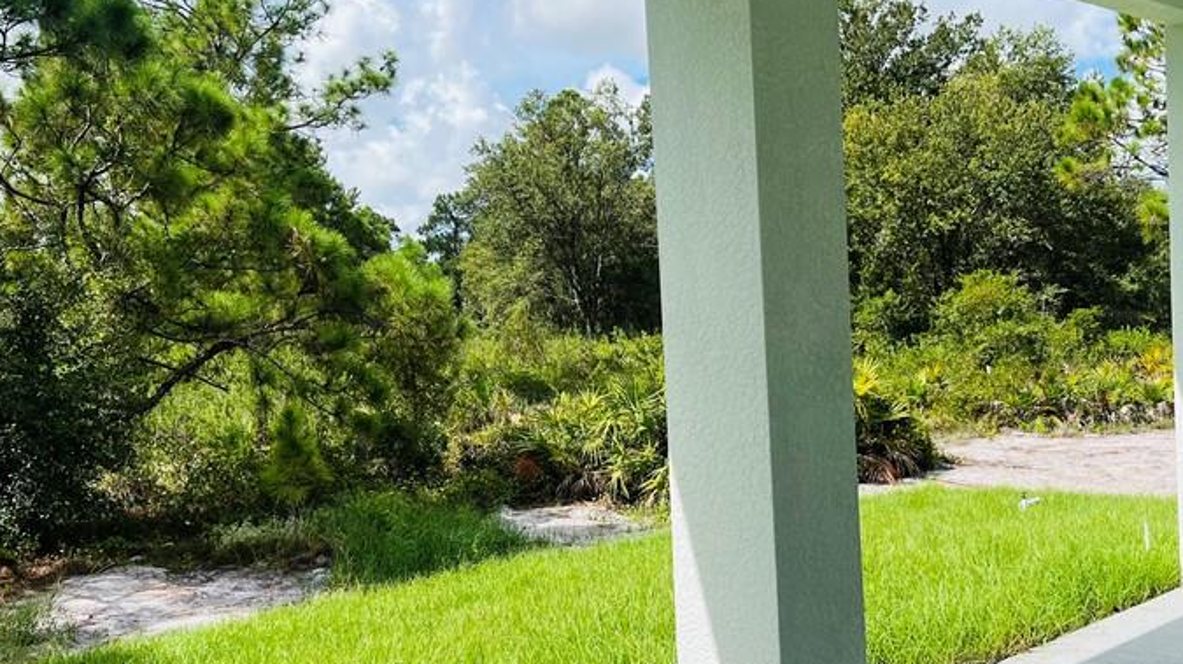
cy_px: 354
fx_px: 1348
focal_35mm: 43
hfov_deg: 47.1
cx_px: 712
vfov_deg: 27.7
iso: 50
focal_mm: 5.7
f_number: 1.5
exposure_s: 1/3968
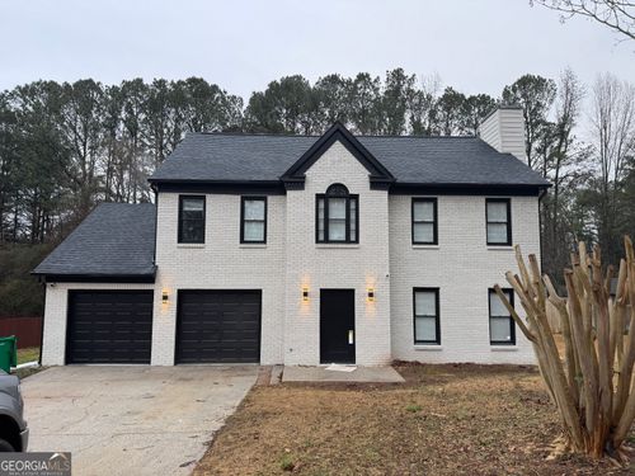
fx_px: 440
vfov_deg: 56.8
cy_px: 238
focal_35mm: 24
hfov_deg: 71.6
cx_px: 318
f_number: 1.78
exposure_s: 1/121
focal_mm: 6.76
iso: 80
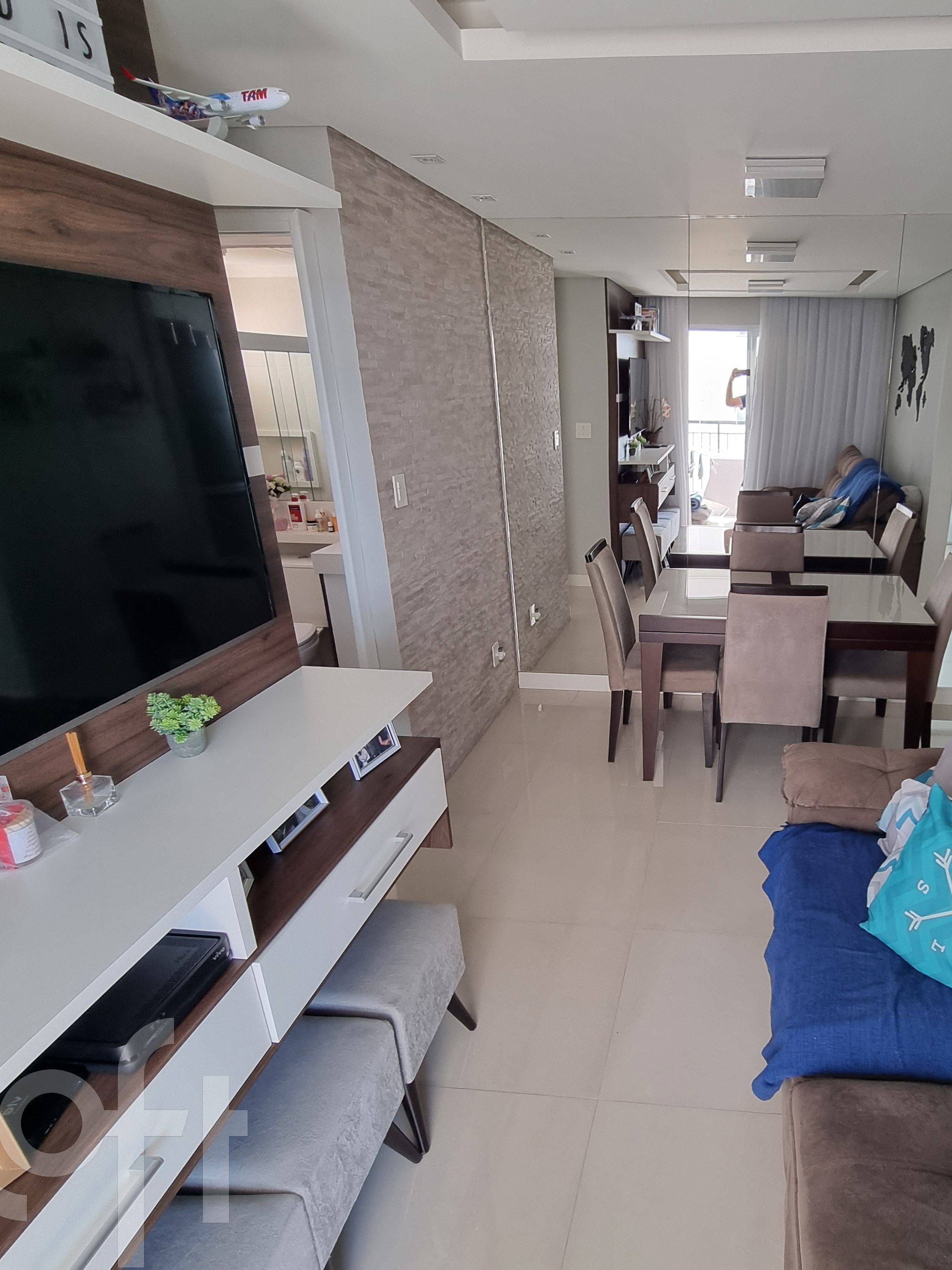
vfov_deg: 87.7
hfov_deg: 68.0
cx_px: 687
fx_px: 660
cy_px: 648
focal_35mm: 18
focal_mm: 2.2
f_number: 2.2
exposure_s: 1/60
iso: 125
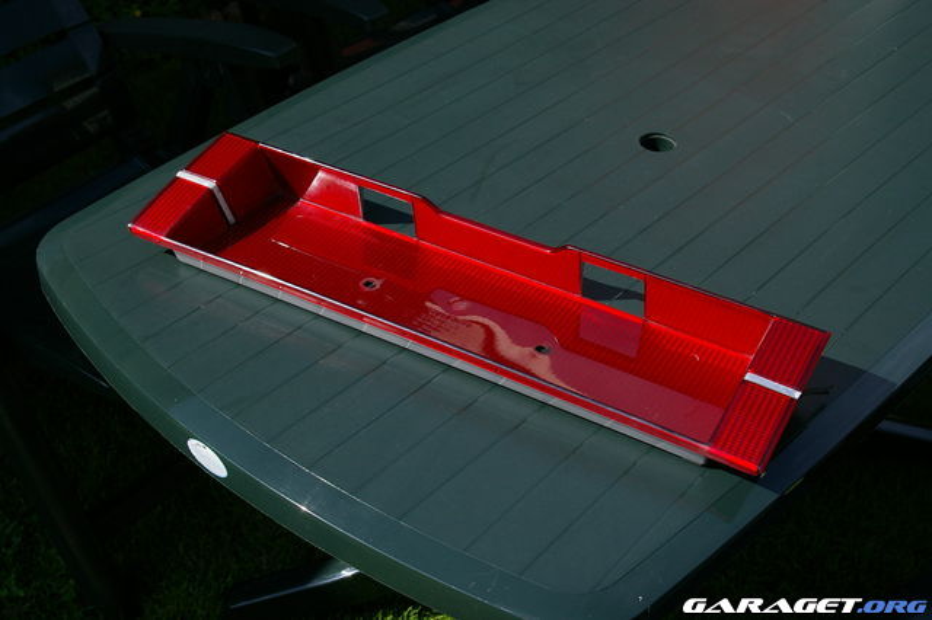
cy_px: 310
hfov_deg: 40.4
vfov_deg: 27.5
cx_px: 466
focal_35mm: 49
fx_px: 1268
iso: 400
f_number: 8
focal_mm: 33
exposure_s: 1/750
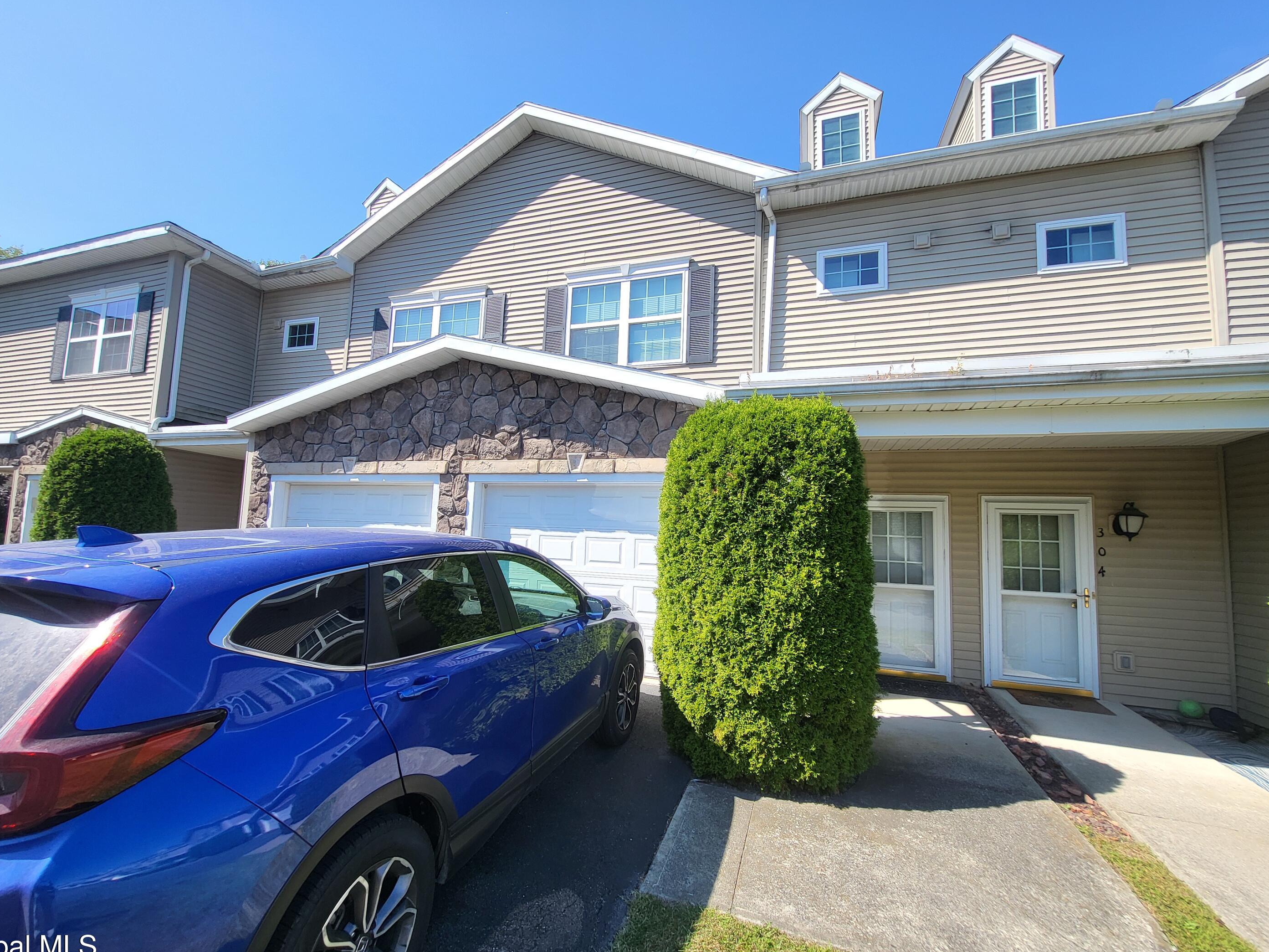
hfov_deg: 102.1
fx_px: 513
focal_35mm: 14
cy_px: 480
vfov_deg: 85.7
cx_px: 629
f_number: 2.2
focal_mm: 1.74
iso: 32
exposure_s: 1/554
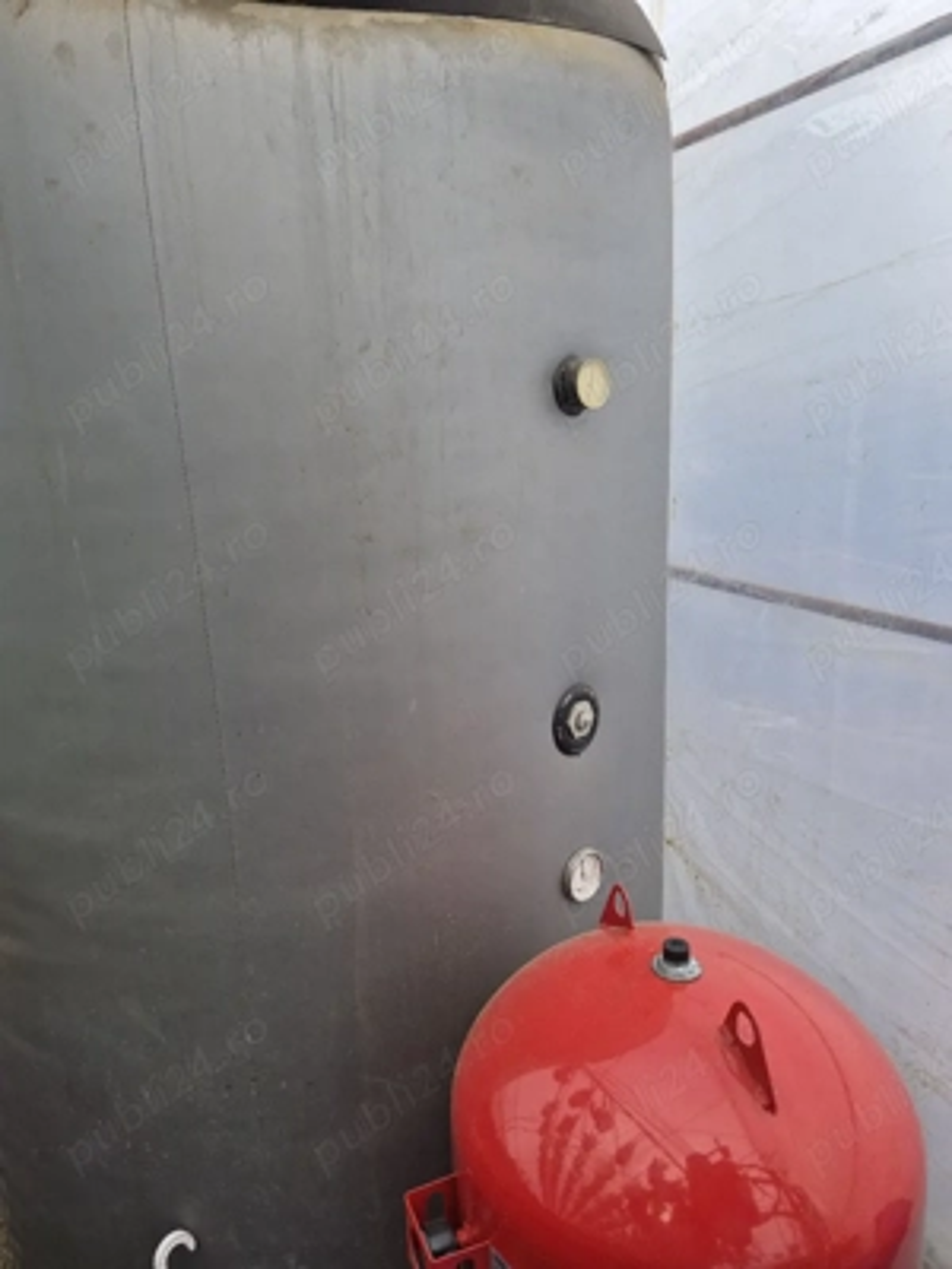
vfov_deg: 73.9
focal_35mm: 23
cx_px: 476
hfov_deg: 58.9
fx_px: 843
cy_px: 634
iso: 80
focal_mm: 5.4
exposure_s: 1/1111
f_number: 1.8
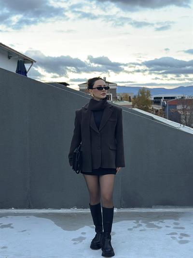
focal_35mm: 48
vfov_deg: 39.6
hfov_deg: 30.3
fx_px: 357
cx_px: 96
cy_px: 129
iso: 125
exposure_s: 1/80
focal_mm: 6.86
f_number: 1.8
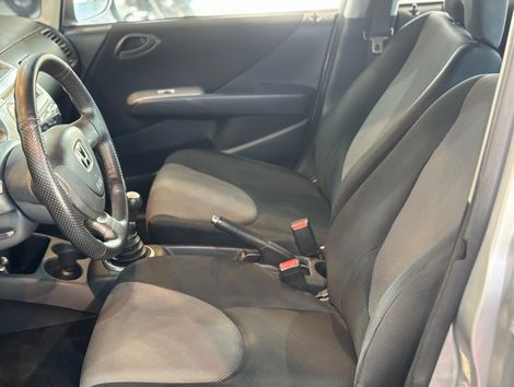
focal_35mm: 52
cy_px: 194
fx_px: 773
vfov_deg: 28.1
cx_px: 257
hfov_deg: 36.8
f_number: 1.6
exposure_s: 1/40
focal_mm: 5.96
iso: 200
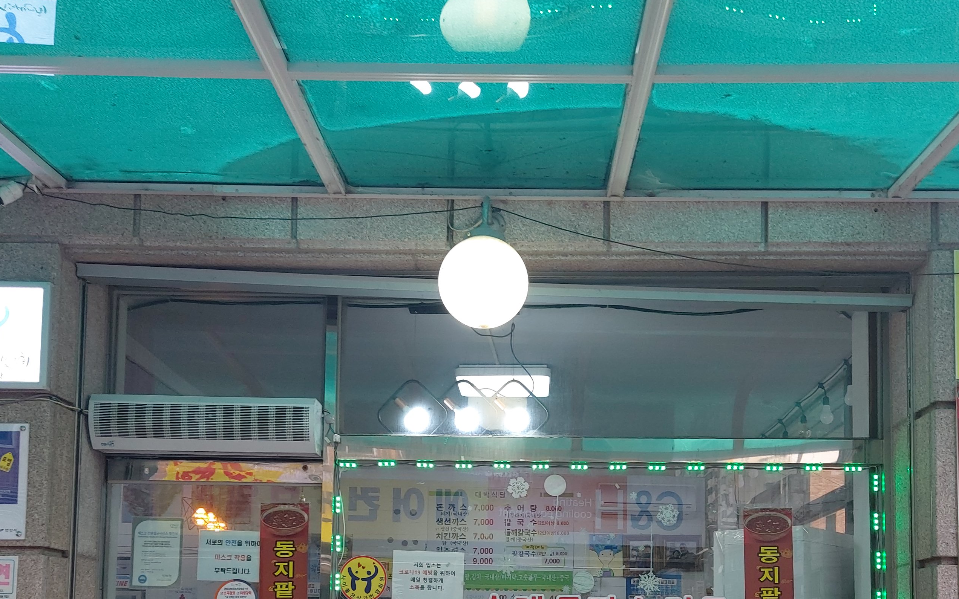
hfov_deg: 47.2
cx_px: 510
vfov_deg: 29.1
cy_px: 553
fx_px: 1098
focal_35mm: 42
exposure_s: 1/60
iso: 64
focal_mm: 4.58
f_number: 2
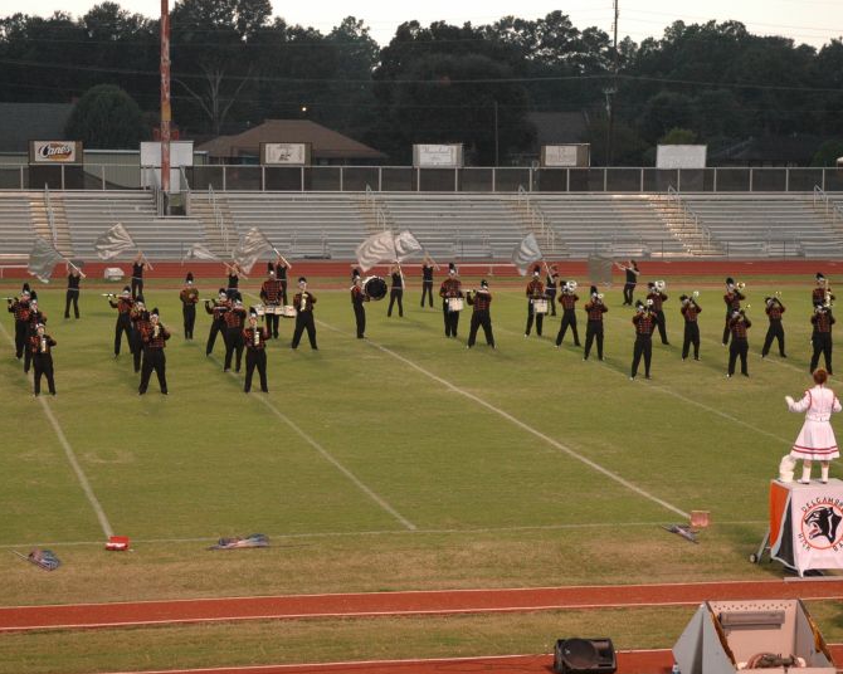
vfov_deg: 15.9
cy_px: 357
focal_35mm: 97
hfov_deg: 19.8
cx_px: 420
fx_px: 2413
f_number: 2.8
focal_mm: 45
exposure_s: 1/60
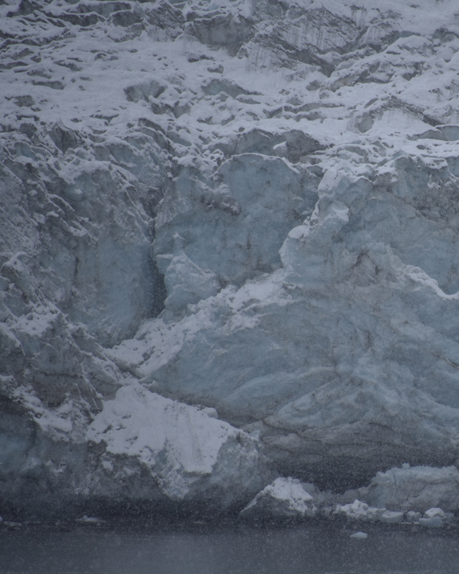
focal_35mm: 424
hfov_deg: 3.6
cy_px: 286
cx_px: 394
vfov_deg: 4.6
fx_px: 7200
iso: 280
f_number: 5.6
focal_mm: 300
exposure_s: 1/640
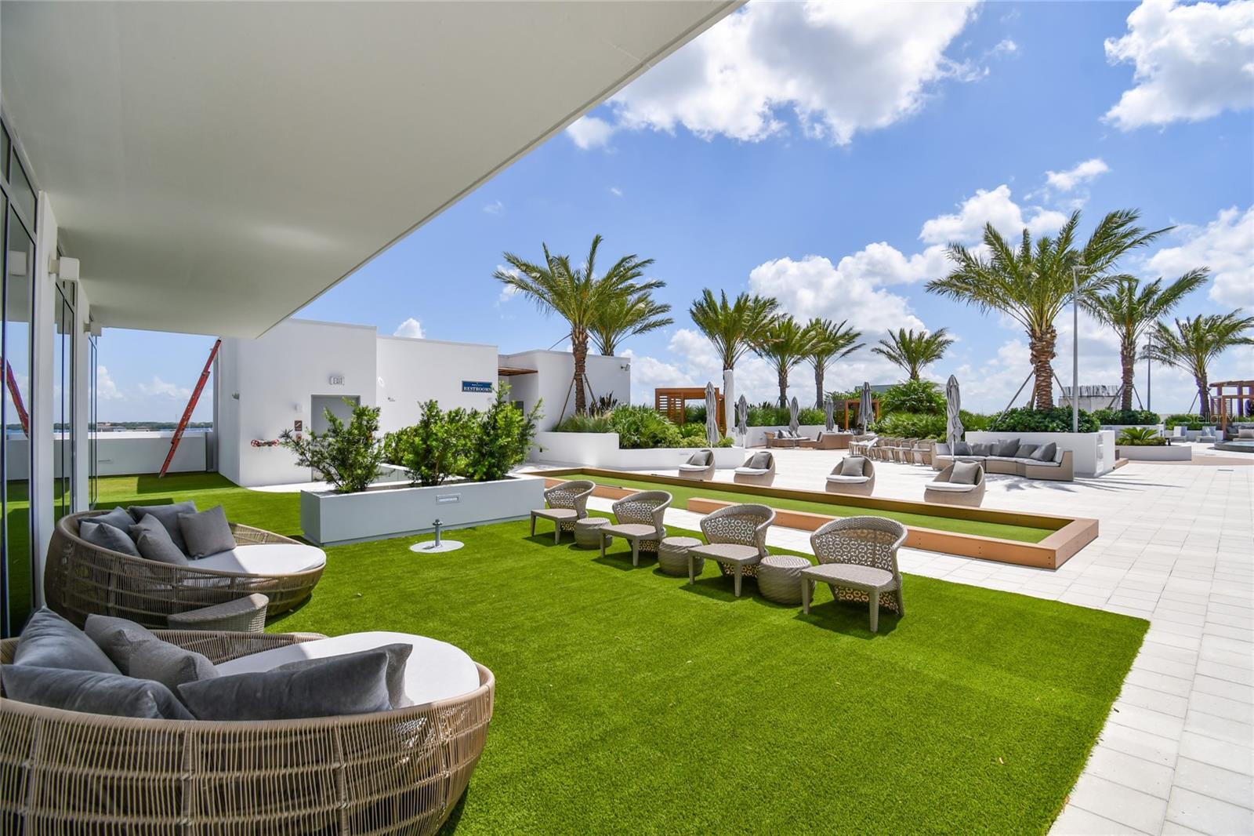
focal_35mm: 15
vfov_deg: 77.3
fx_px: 522
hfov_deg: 100.4
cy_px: 418
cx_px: 627
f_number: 7.1
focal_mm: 10
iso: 100
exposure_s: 1/800
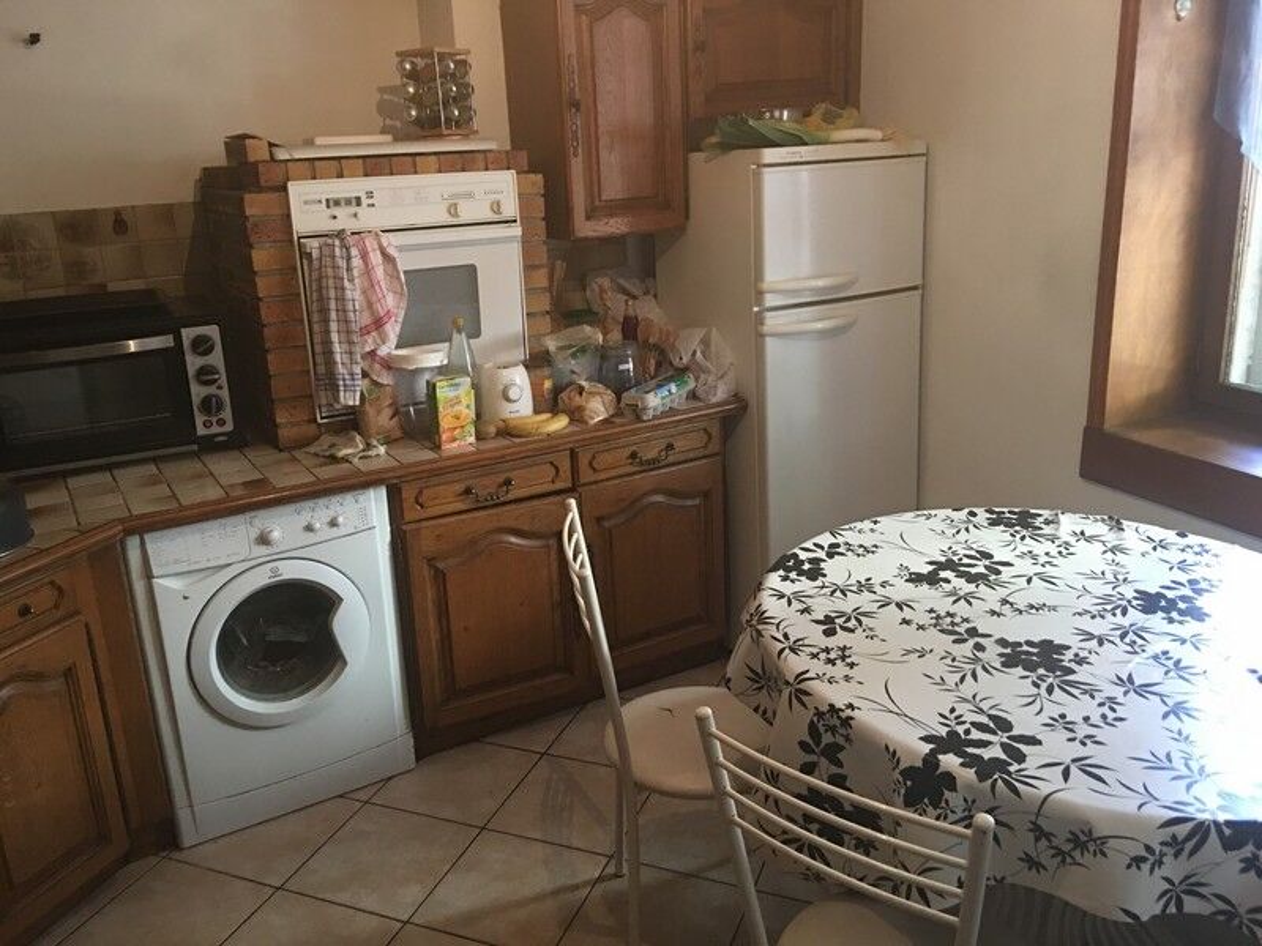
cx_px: 631
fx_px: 1057
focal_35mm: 29
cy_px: 473
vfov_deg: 48.2
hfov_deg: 61.7
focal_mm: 4.15
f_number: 2.2
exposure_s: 1/10
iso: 80
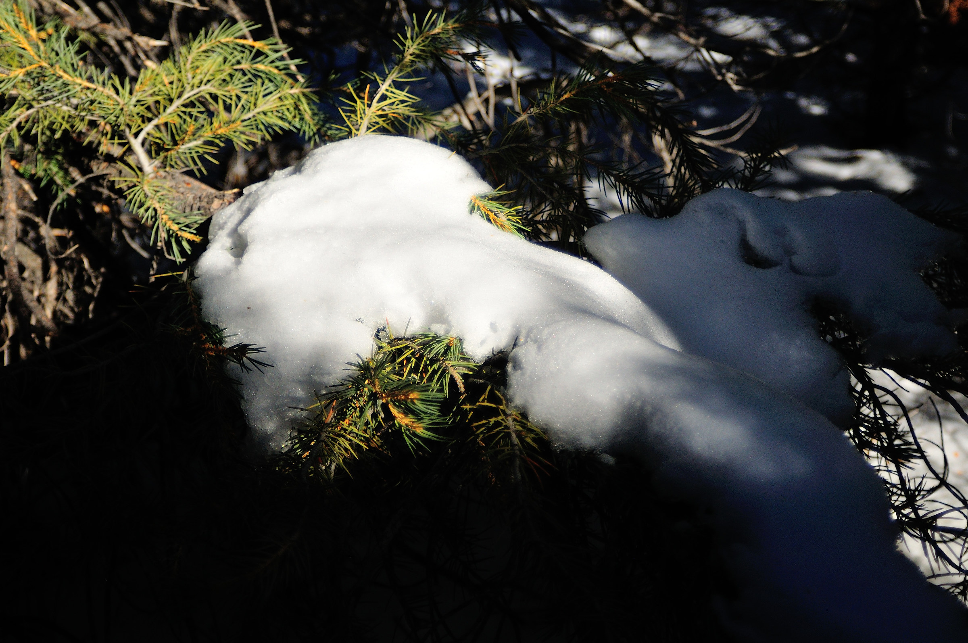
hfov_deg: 37.9
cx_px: 484
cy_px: 322
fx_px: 1410
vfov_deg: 25.7
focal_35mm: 52
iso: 400
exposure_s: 1/8000
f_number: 2.5
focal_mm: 35
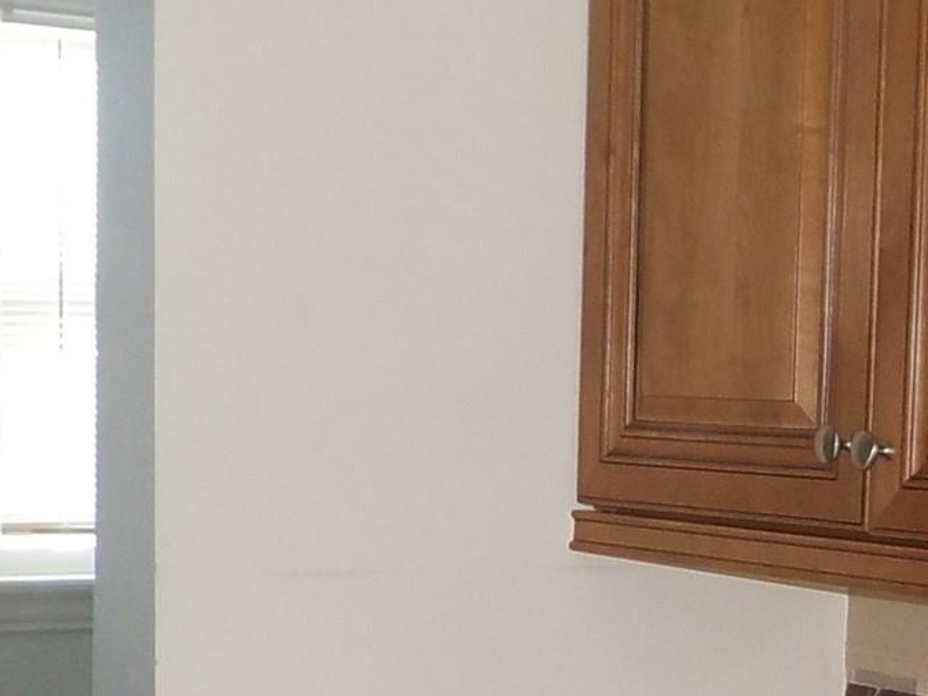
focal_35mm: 91
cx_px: 795
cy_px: 689
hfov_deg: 21.2
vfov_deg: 15.9
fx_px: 2439
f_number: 3.3
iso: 200
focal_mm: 4.1
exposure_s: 1/30
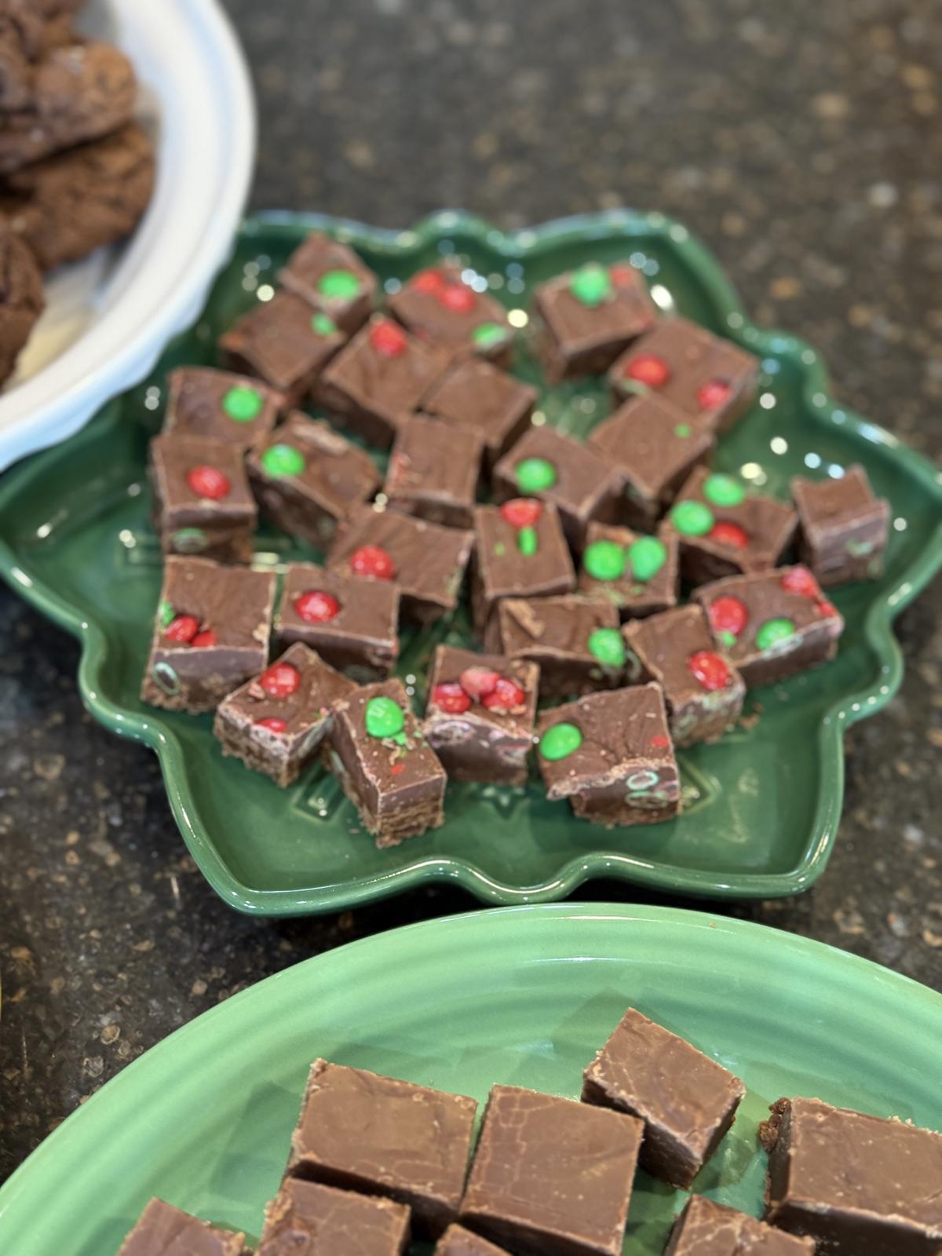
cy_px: 628
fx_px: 1742
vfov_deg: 39.7
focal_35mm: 48
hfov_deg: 30.3
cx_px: 471
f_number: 1.78
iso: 250
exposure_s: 1/60
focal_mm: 6.76
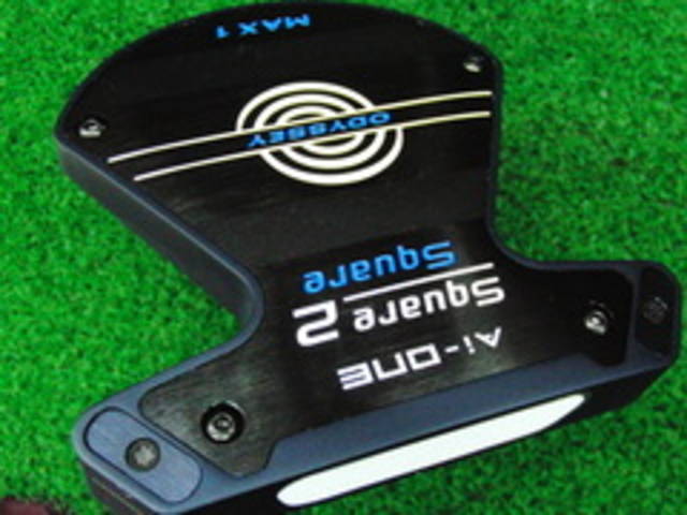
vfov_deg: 33.6
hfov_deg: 43.9
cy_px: 258
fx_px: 853
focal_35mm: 43
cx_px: 344
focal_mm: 7.54
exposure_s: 1/200
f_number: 3.7
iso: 3200
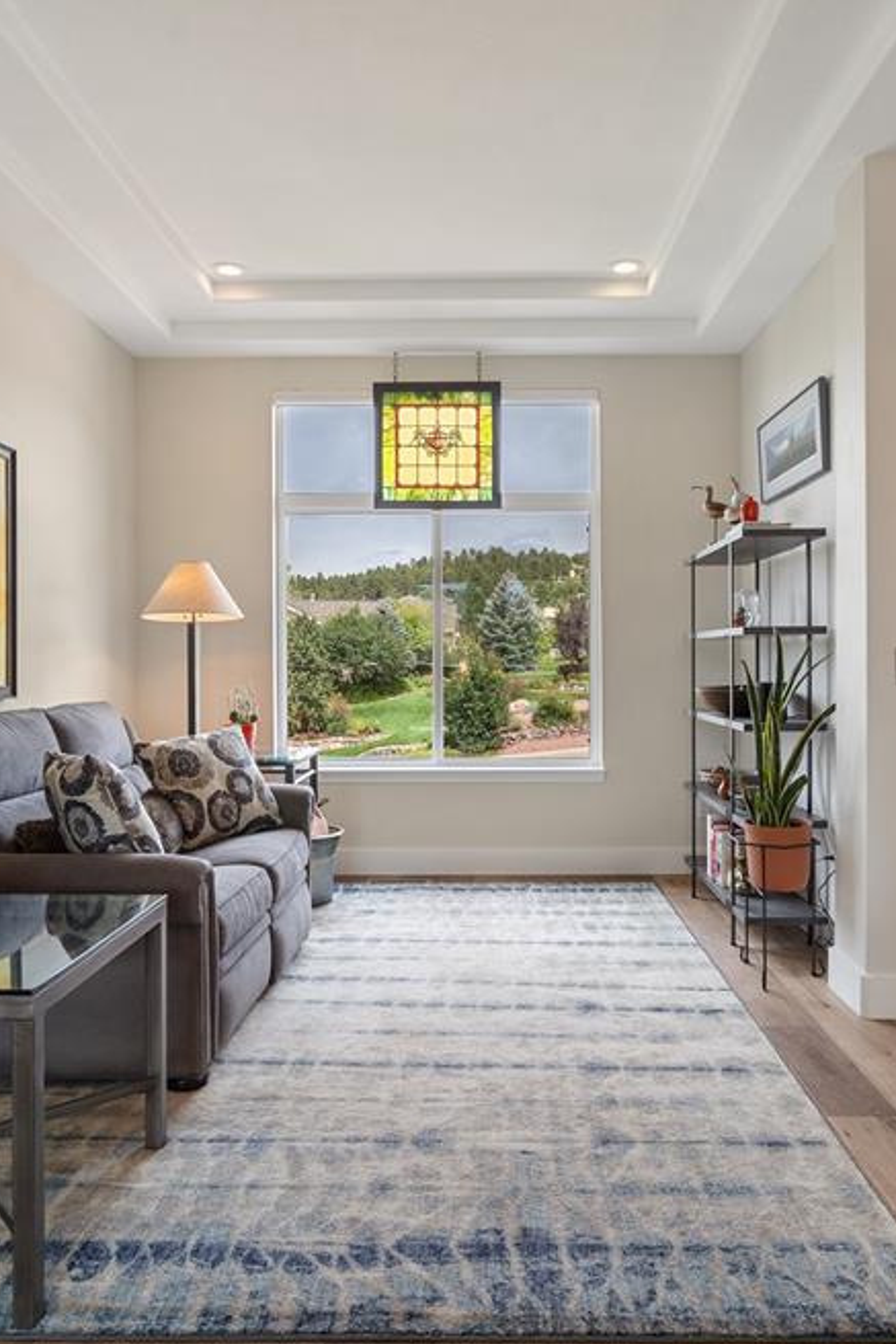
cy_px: 681
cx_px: 492
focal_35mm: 25
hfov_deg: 51.2
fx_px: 933
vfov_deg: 71.5
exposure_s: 1/15
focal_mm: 16
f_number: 8
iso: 200
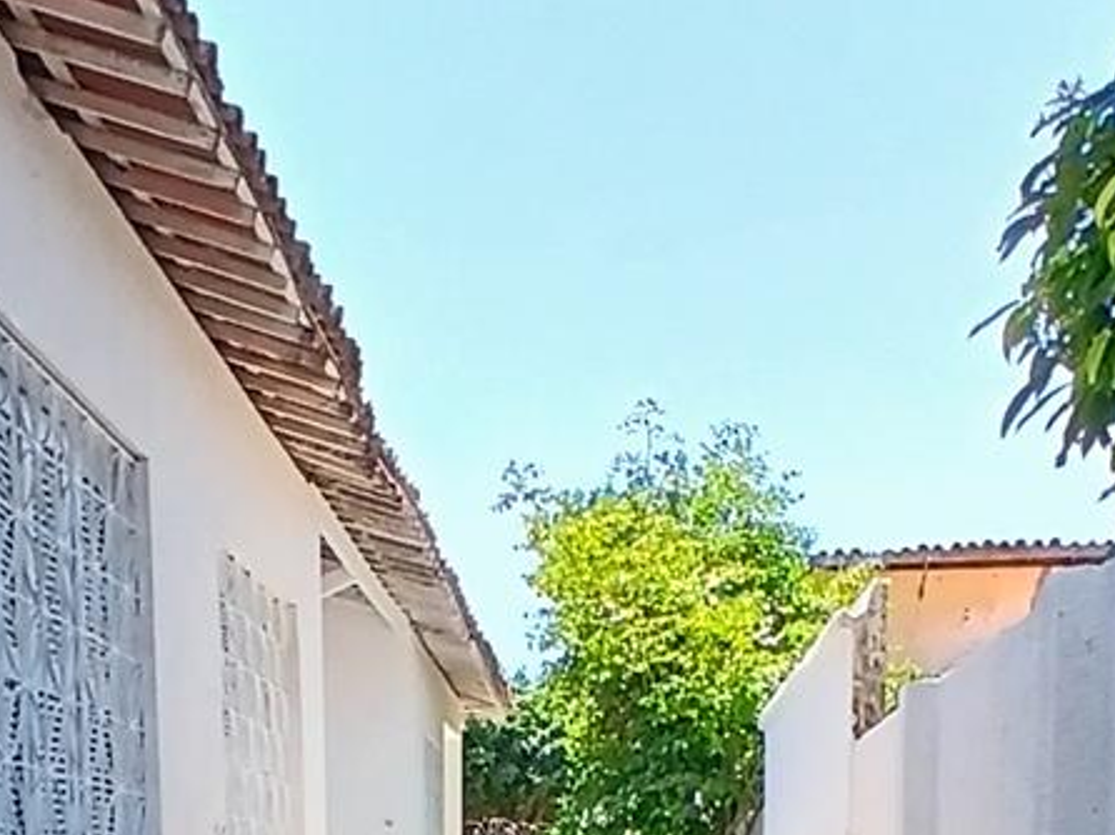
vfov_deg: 21.2
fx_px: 1964
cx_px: 465
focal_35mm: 61
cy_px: 1158
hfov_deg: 31.6
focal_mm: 1.4
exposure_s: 1/333
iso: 50
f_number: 2.2
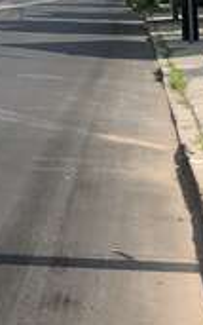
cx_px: -104
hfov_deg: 9.6
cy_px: -63
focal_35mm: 133
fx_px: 1176
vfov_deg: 15.2
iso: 20
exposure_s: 1/2208
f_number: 1.8
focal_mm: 4
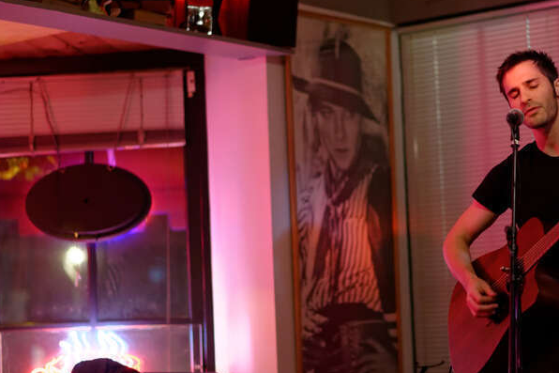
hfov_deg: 17.9
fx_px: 1770
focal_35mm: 114
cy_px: 161
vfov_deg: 12.0
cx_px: 342
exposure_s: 1/100
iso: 3600
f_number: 1.8
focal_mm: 85
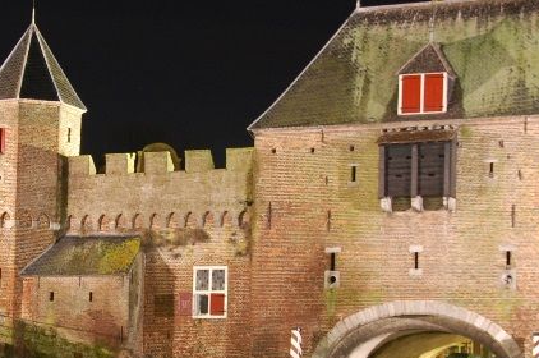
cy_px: 311
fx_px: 1525
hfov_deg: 19.9
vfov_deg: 13.3
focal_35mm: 102
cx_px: 123
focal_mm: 28
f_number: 7.1
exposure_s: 10
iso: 400
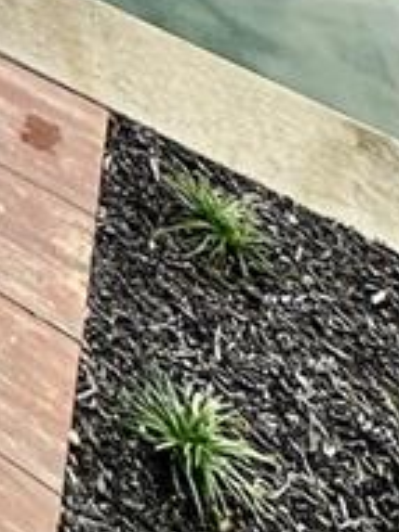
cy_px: -863
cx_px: -809
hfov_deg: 10.9
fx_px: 1354
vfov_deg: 13.3
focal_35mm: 88
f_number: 2.2
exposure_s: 1/1171
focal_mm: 2.22
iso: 40
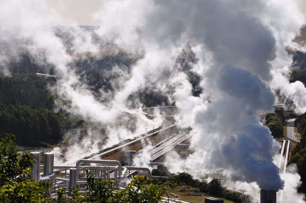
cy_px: 102
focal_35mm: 158
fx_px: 1337
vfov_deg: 8.7
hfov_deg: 13.1
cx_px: 153
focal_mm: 105
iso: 200
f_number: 11
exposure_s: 1/640
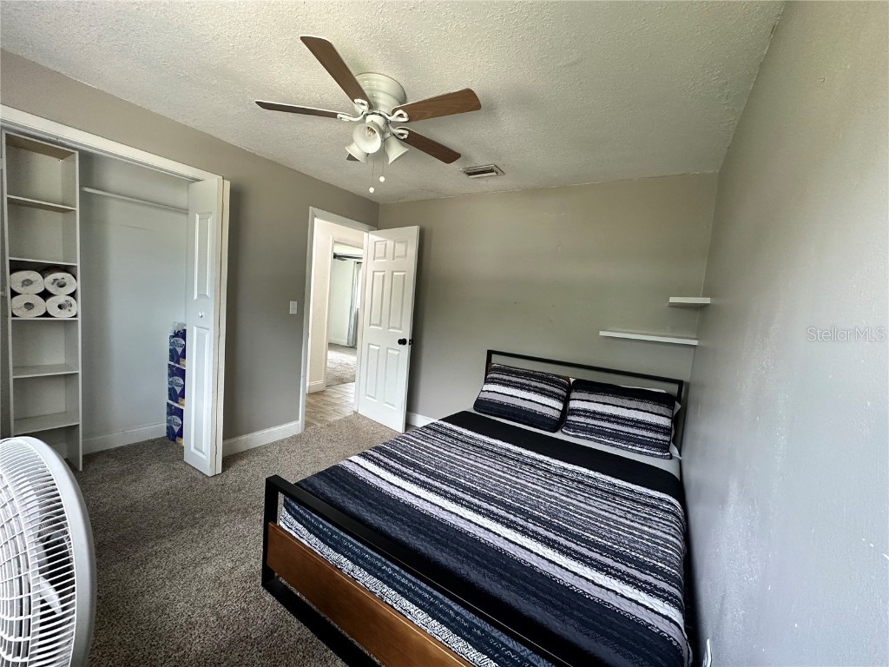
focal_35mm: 14
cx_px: 444
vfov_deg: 85.7
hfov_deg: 102.1
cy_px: 334
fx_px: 360
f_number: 2.2
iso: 200
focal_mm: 2.22
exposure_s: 1/120
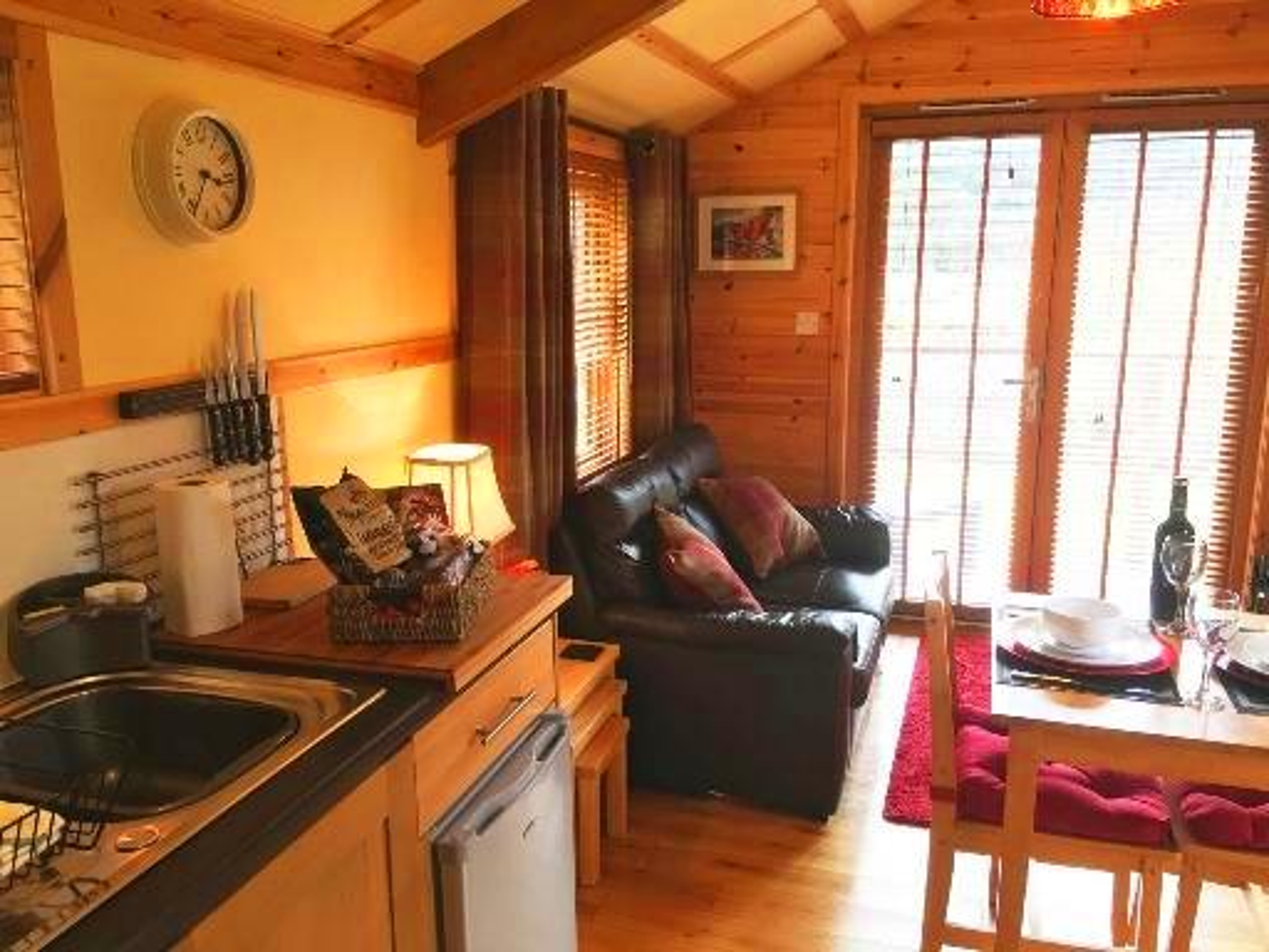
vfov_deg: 48.2
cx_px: 634
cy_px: 476
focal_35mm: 29
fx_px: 1063
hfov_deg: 61.7
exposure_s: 1/50
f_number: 2.2
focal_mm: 4.15
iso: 32
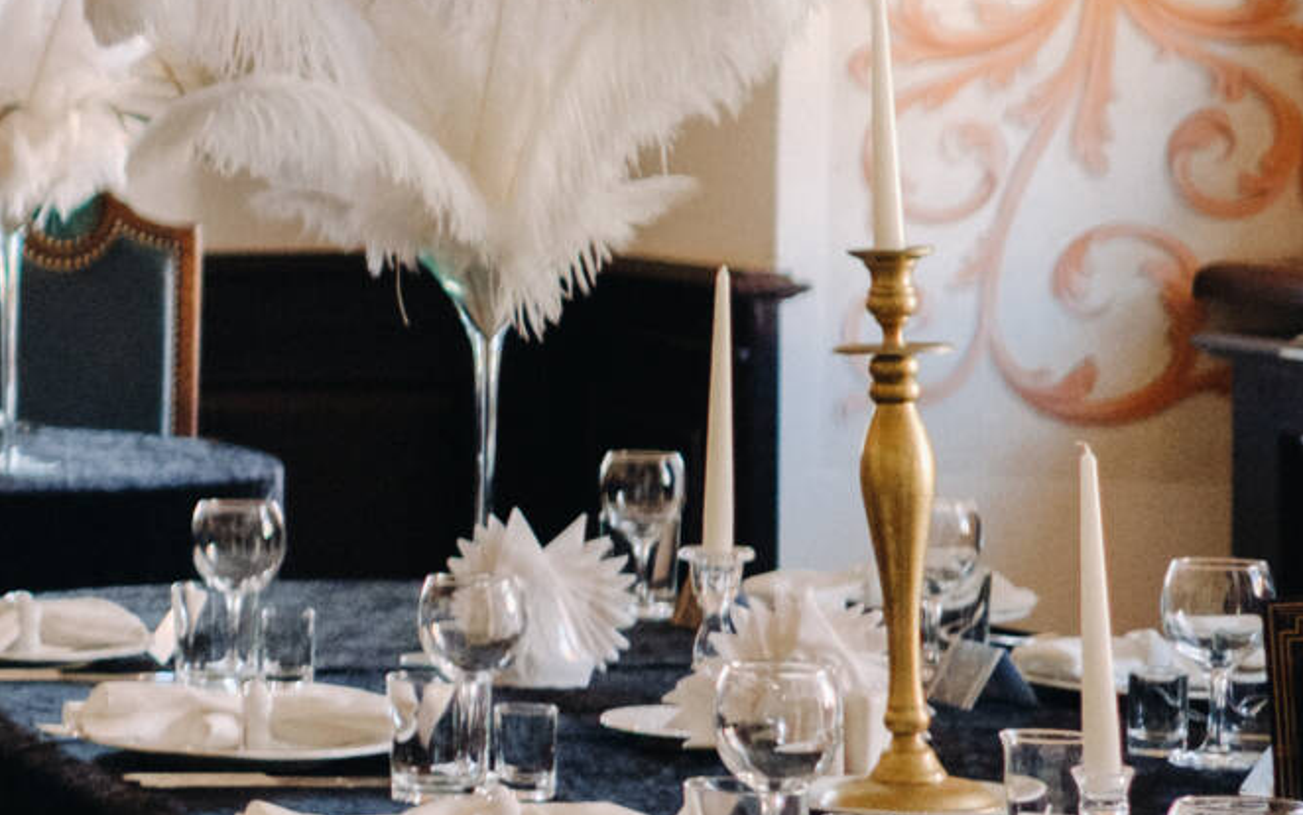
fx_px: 4901
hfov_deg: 13.4
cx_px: -1151
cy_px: 393
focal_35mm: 138
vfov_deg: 9.5
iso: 2000
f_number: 2
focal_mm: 23
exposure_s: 1/320
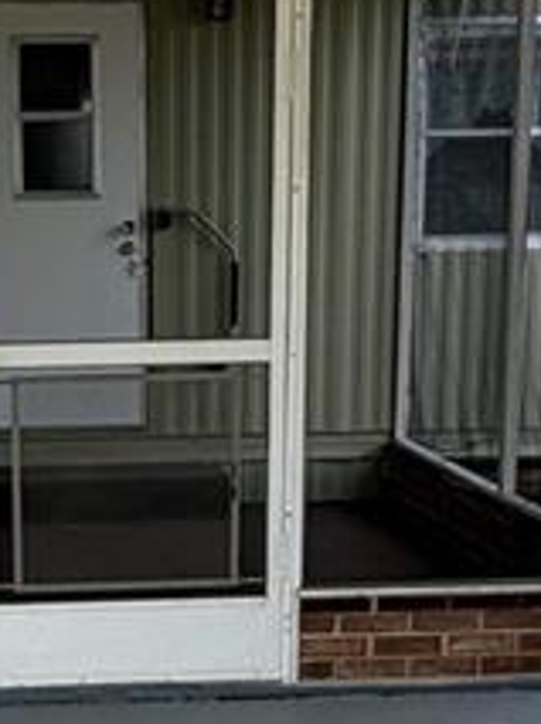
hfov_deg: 18.2
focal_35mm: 79
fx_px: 1651
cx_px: 31
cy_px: 602
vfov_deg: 24.3
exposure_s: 1/124
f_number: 2.2
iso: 40
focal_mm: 2.22
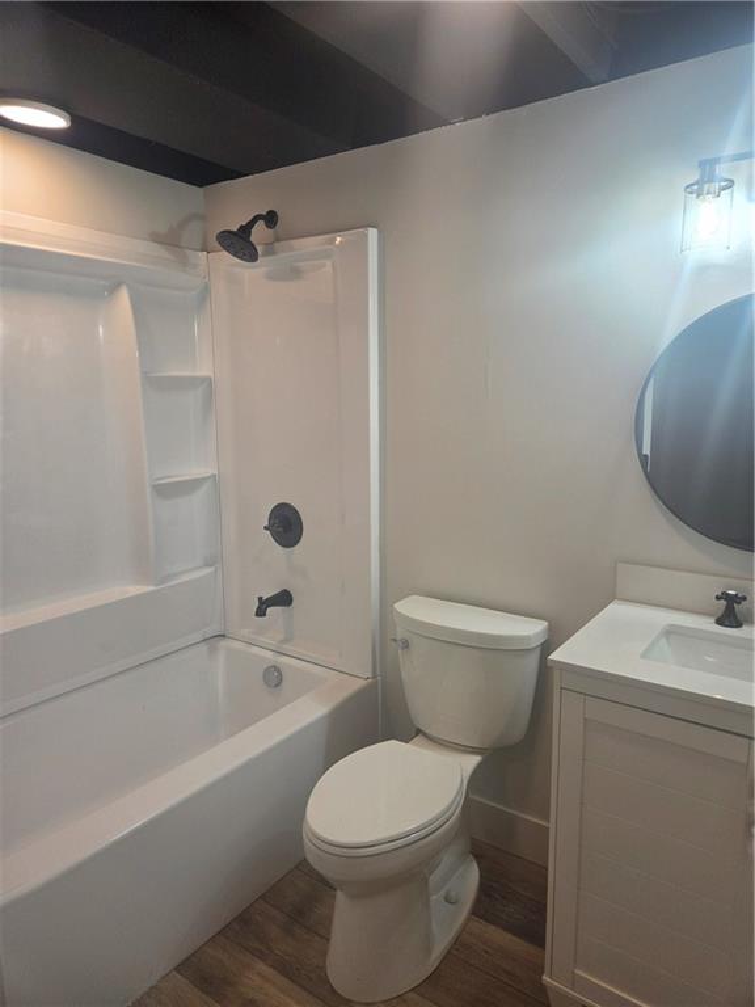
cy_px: 504
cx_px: 378
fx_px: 669
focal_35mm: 23
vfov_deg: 73.9
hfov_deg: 58.9
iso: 40
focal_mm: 5.4
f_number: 1.8
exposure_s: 1/120
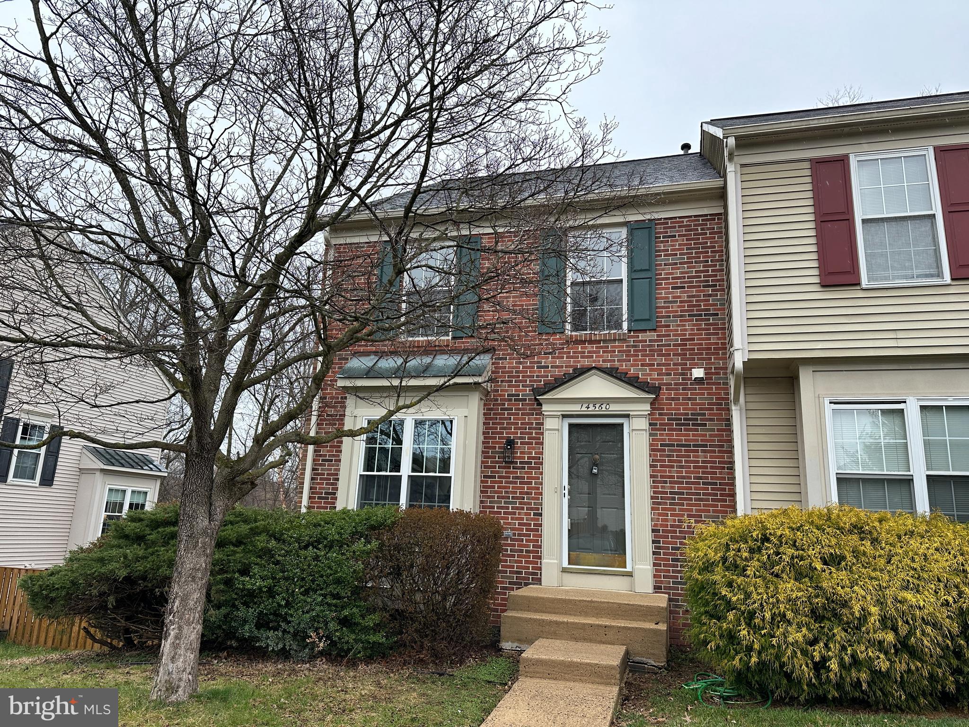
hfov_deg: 71.6
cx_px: 484
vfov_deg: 56.8
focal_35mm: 24
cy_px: 364
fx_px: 672
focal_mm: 6.86
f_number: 1.78
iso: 80
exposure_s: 1/724
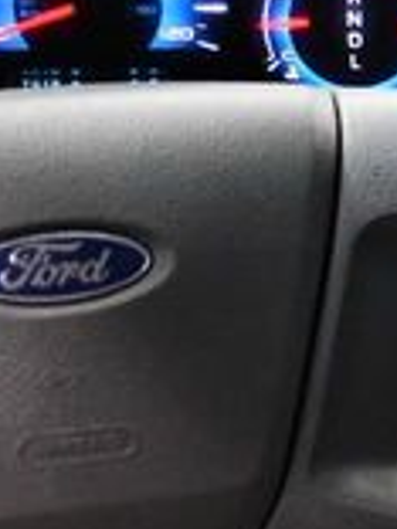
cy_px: 303
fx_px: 2171
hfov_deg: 9.2
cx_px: 994
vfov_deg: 13.9
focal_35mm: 142
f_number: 3.5
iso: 3200
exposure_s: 1/80
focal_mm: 18
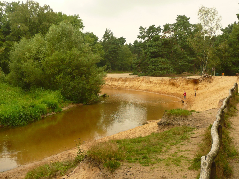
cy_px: 90
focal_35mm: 55
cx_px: 120
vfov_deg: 26.6
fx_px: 380
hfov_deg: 34.9
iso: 100
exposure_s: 1/80
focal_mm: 9.1
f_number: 4.3
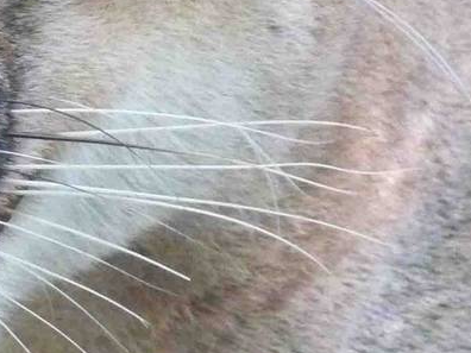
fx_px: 6109
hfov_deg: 4.4
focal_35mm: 449
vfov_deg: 3.3
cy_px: -42
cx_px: -387
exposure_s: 1/30
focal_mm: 18.2
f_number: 4.4
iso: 800
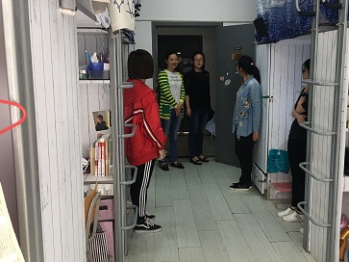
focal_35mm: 40
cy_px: 142
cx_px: 199
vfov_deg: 35.9
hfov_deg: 46.7
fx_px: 403
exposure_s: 1/17
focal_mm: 4.15
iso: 50
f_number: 2.2
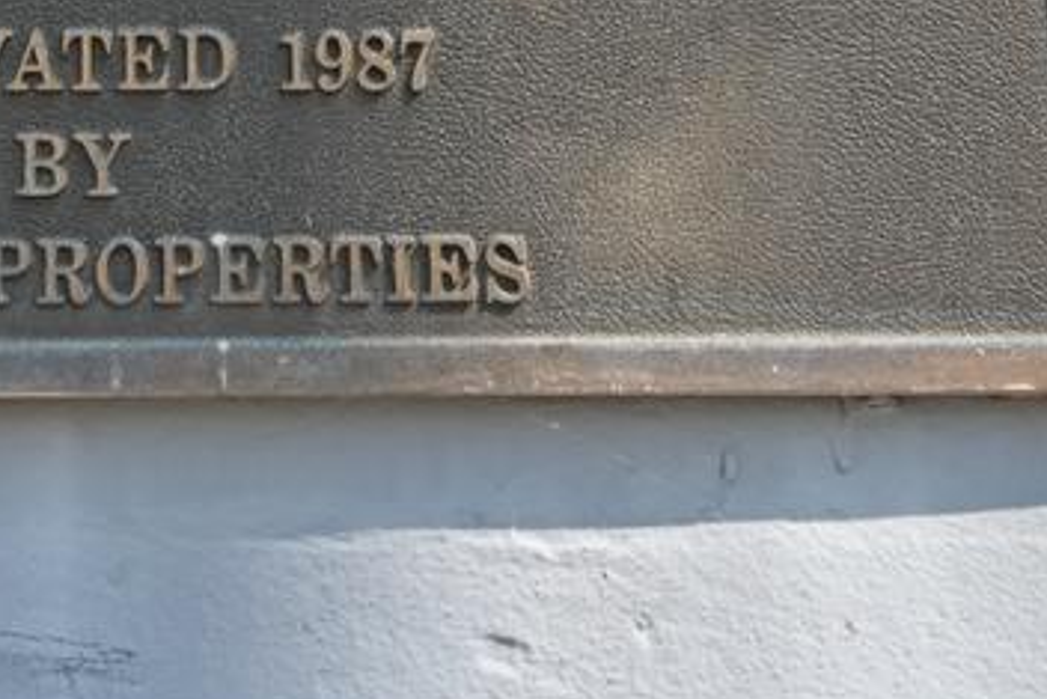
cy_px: -723
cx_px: 149
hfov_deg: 20.5
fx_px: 2851
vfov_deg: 12.3
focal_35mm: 98
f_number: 6.3
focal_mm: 23
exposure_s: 1/320
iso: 100
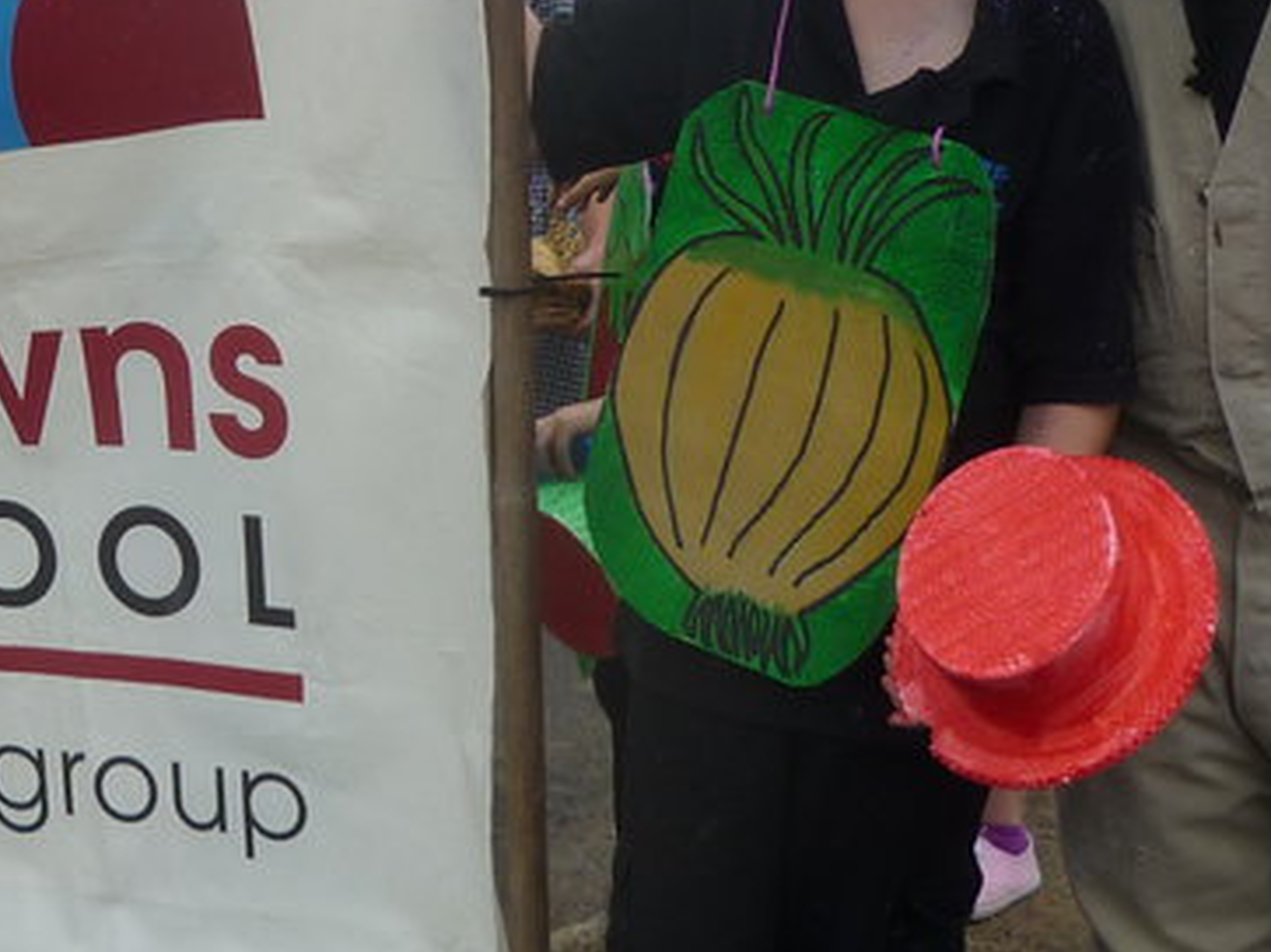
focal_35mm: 91
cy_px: 284
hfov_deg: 21.1
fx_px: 3340
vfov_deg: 16.2
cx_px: 144
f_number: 2.8
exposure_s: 1/400
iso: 80
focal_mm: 5.5
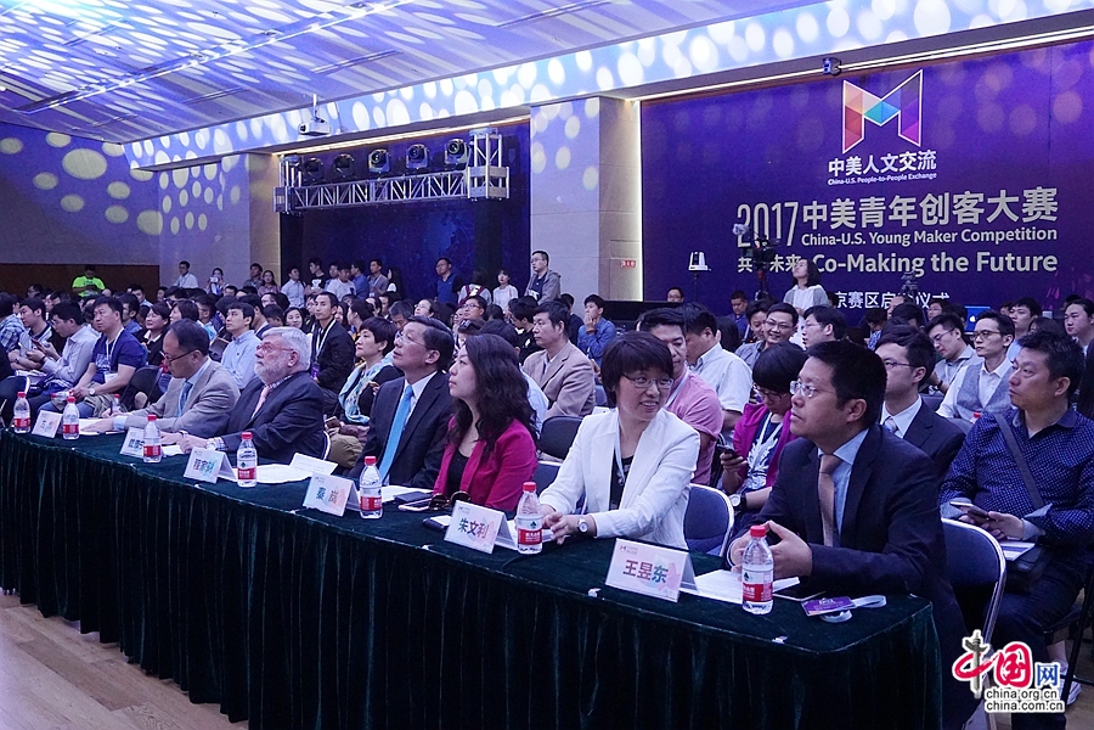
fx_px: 1094
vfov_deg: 36.9
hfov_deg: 53.1
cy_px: 365
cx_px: 547
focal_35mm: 36
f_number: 4.5
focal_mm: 24
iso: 3200
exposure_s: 1/160
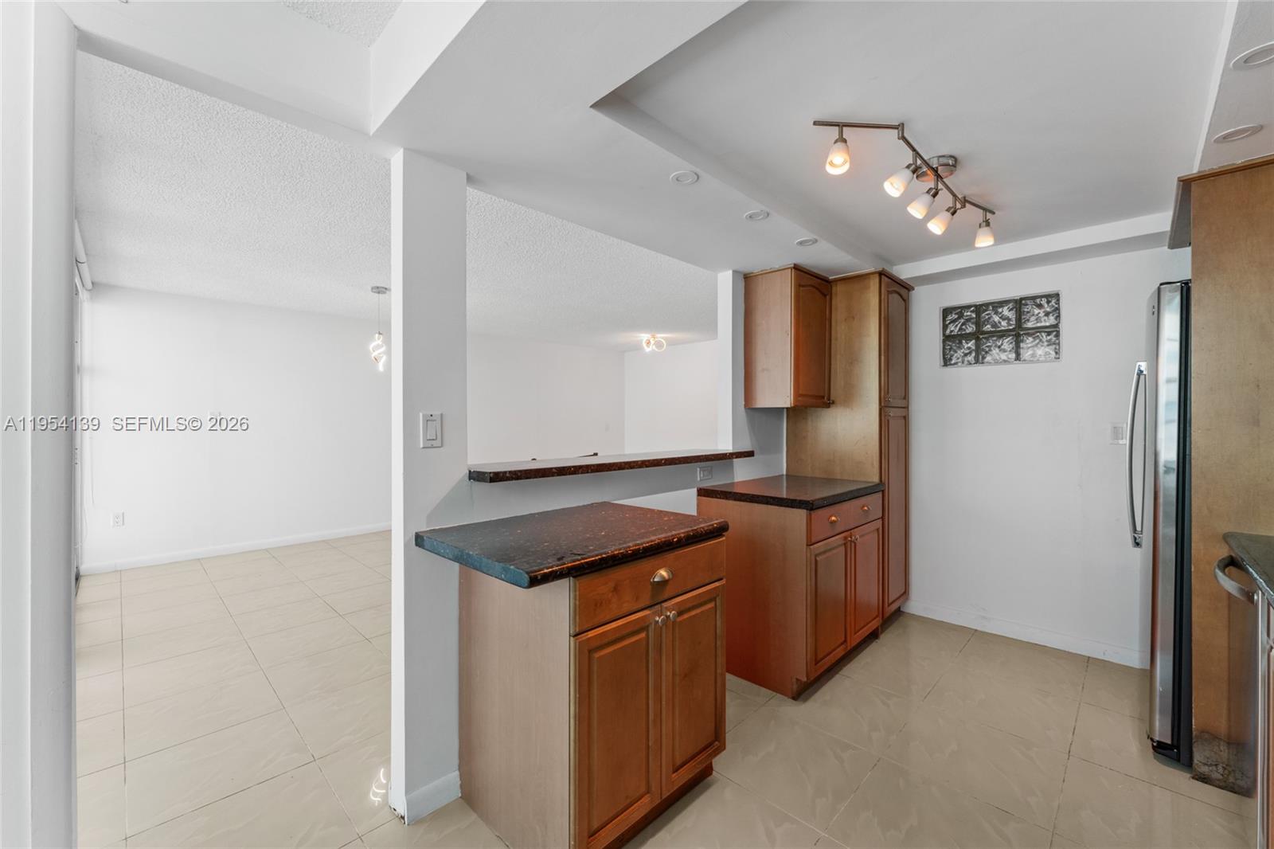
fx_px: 495
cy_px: 424
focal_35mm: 14
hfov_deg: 104.3
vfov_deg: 81.2
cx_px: 637
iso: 800
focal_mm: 14
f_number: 9
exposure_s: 1/15
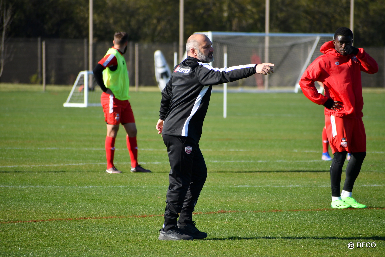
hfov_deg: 5.7
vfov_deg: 3.8
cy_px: 128
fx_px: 3850
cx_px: 192
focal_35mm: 360
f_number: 6
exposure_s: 1/1600
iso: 400
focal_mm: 240
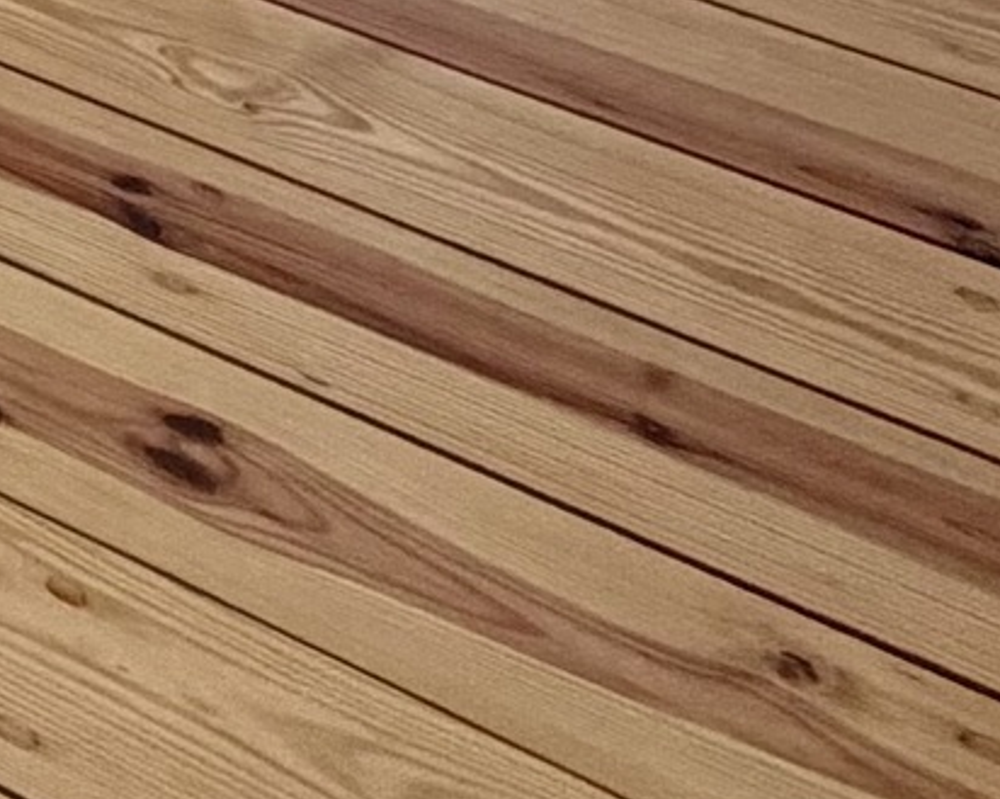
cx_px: -1660
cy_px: -1583
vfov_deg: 10.6
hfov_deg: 12.6
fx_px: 3017
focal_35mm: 102
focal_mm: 2.22
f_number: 2.2
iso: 160
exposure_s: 1/120
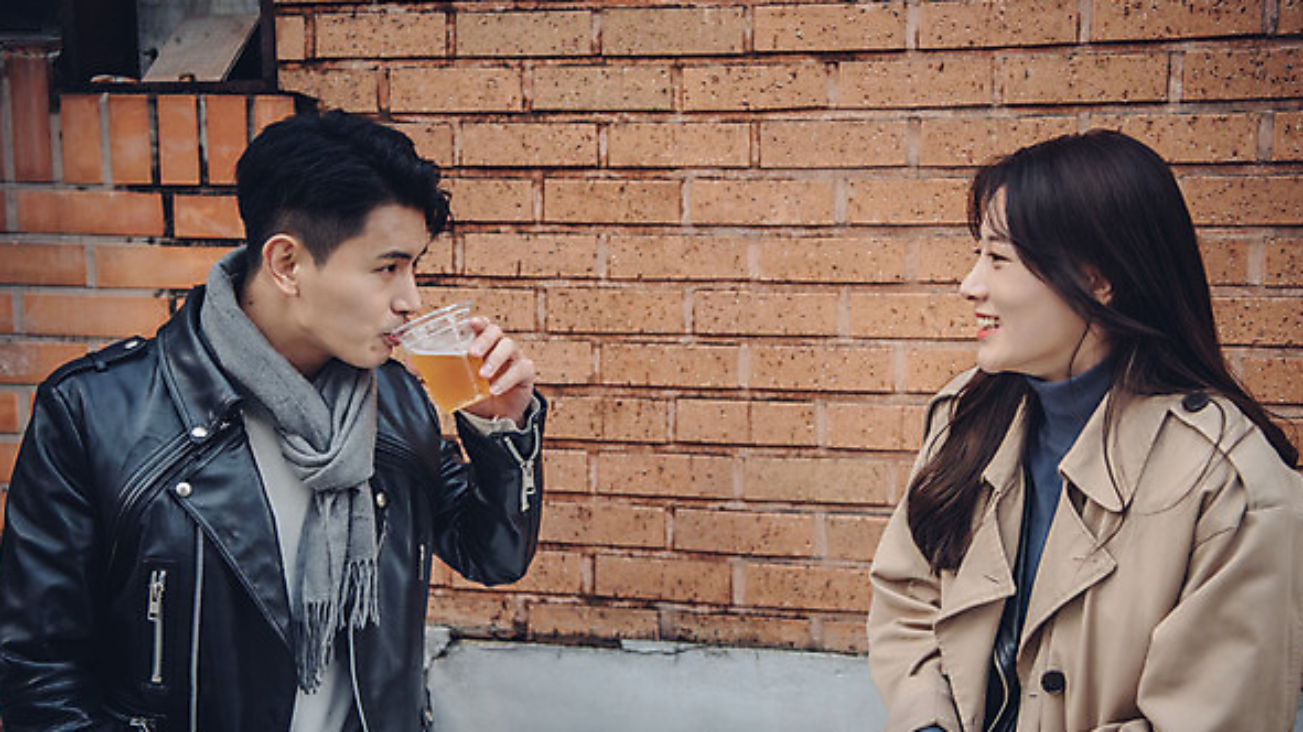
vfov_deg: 23.5
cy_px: 412
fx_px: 1762
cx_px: 654
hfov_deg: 40.6
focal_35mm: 51
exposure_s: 1/80
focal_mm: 48
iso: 640
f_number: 2.8
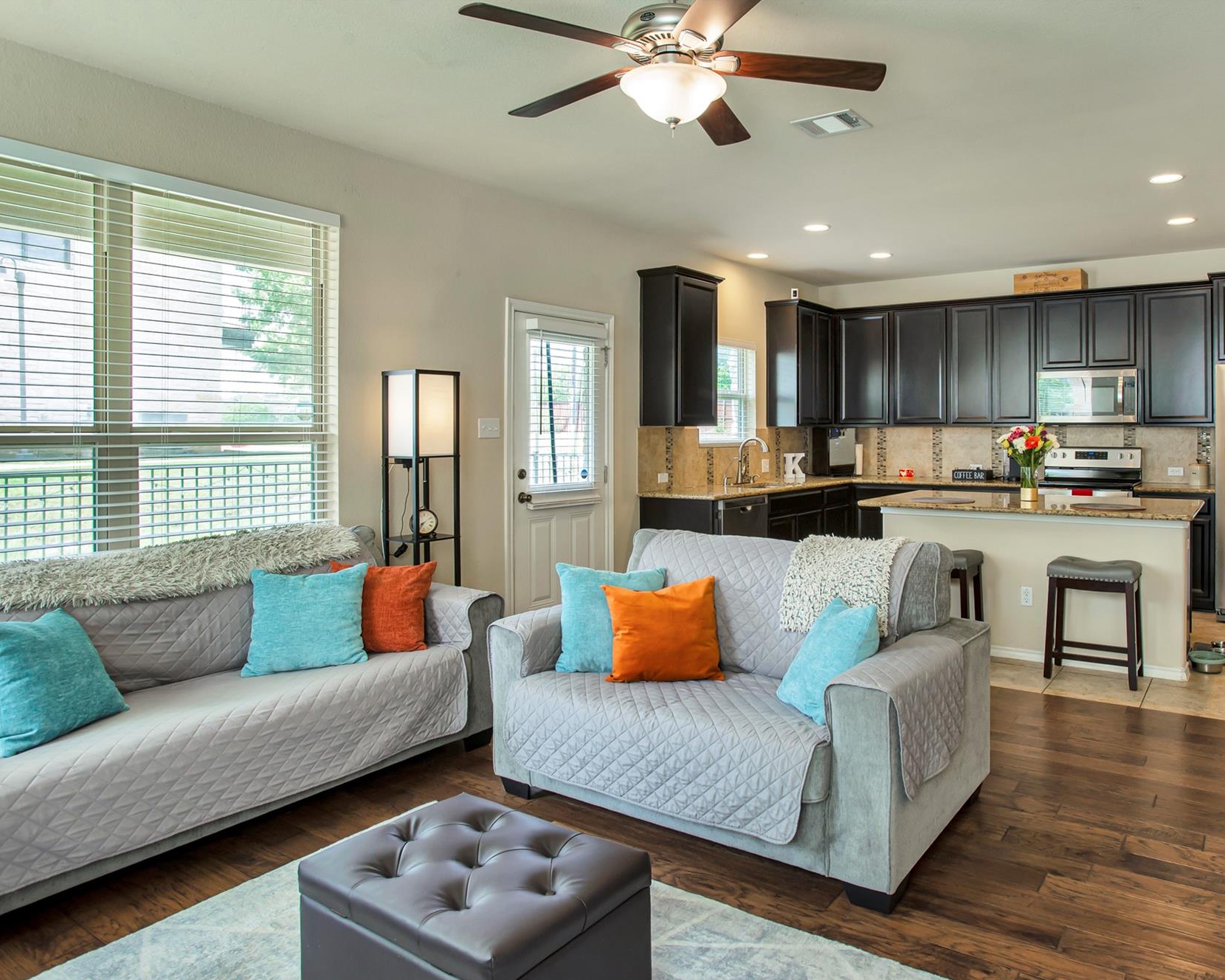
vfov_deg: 63.1
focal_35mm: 22
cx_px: 734
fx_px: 798
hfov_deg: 74.2
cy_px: 502
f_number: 7.1
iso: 200
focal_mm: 19
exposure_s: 1/20
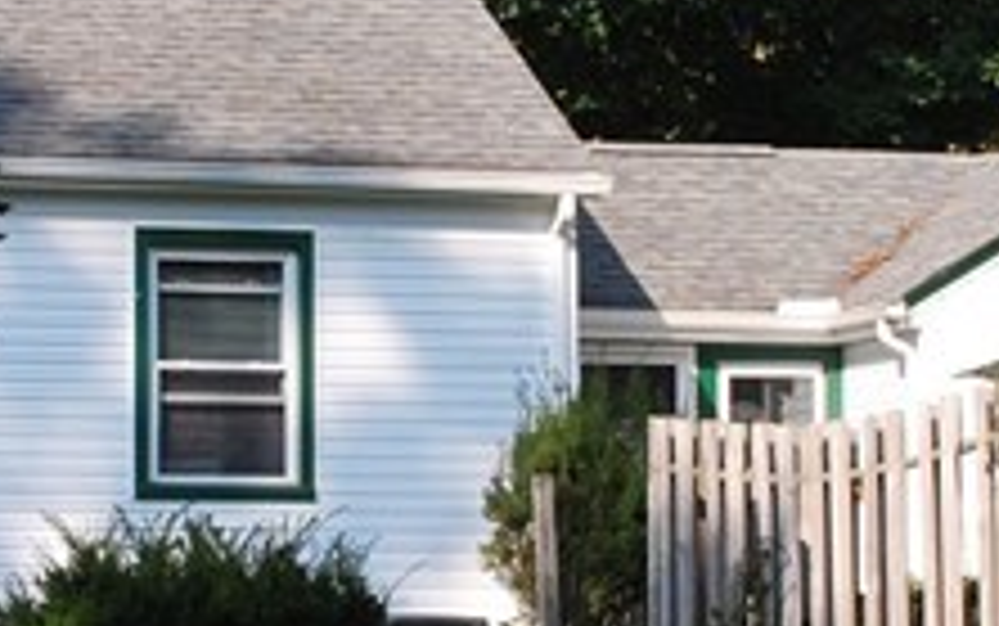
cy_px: 410
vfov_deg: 6.3
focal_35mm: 209
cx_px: 464
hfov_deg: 10.0
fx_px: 5693
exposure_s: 1/320
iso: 400
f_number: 10
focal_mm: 28
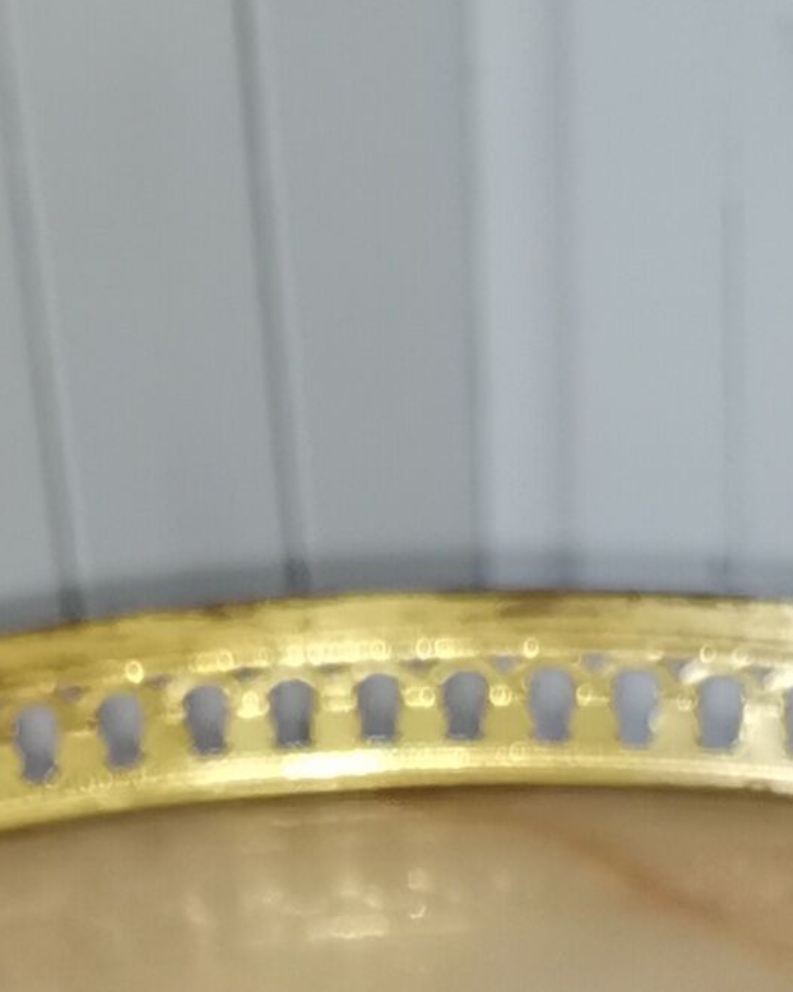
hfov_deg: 10.5
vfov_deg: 11.3
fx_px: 4314
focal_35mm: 147
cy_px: 2215
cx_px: 350
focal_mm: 5.58
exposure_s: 1/100
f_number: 1.8
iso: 160
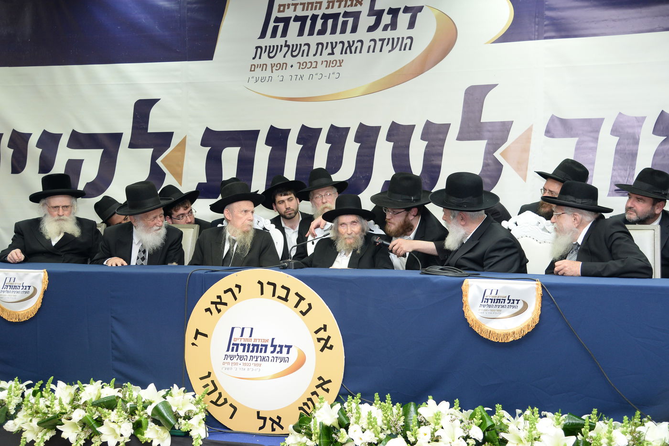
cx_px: 334
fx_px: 855
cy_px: 223
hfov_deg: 42.7
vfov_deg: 29.2
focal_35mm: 46
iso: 1250
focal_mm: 46
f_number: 4.5
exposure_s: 1/60
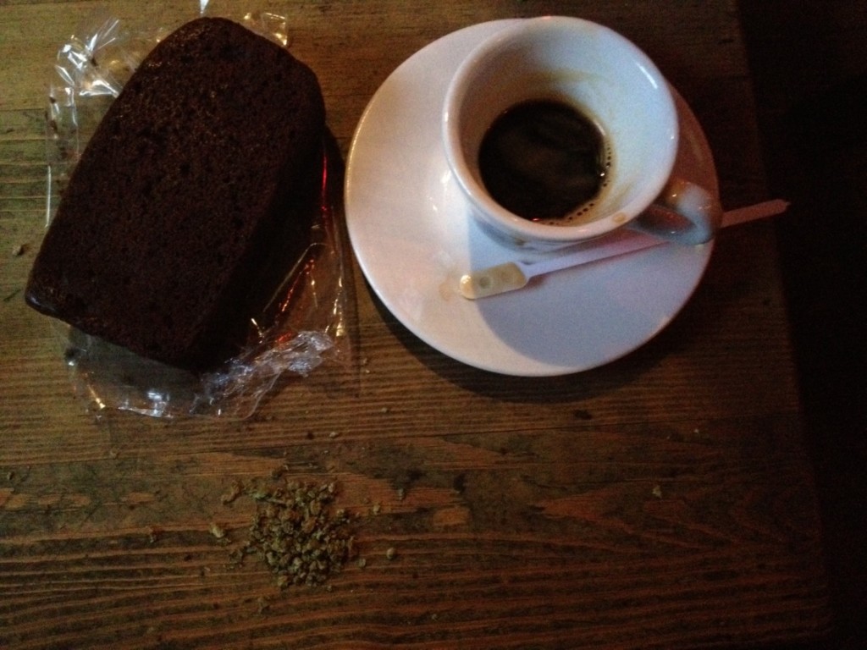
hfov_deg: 52.6
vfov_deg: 40.7
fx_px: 877
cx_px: 434
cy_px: 325
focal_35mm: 35
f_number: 2.4
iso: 800
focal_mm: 4.28
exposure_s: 1/15
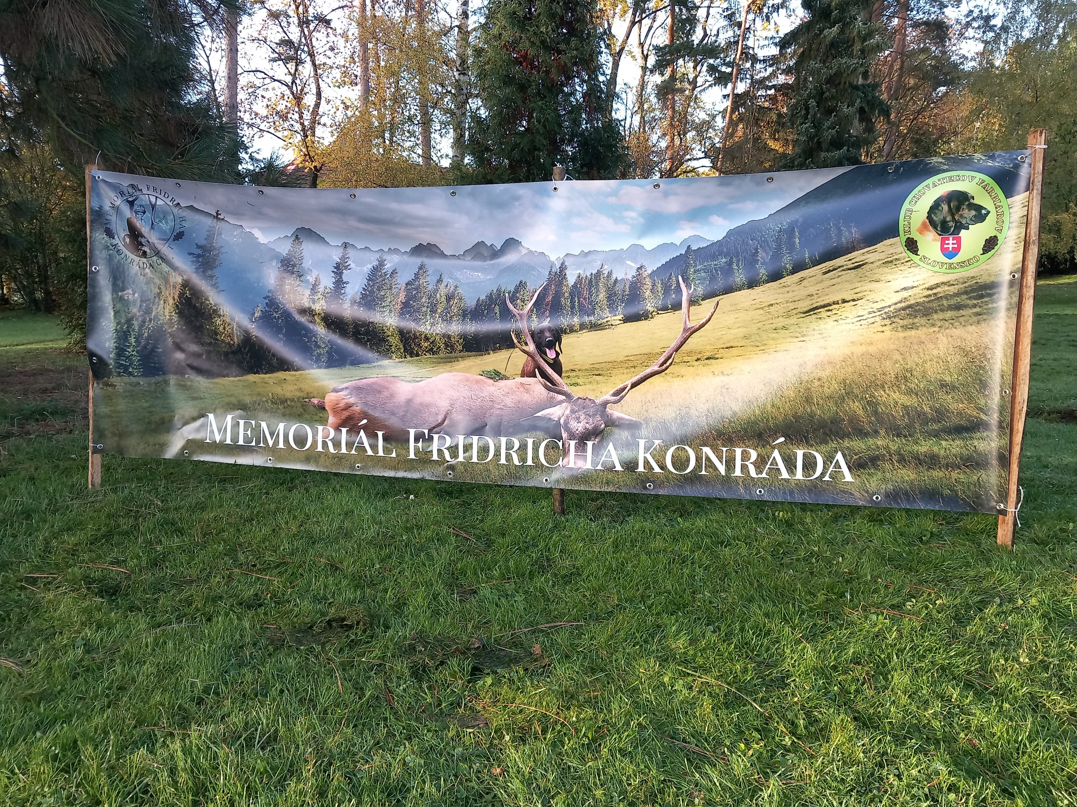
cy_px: 404
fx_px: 840
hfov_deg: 65.3
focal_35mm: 27
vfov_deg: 51.4
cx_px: 538
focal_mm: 4
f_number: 1.8
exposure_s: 1/50
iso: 32
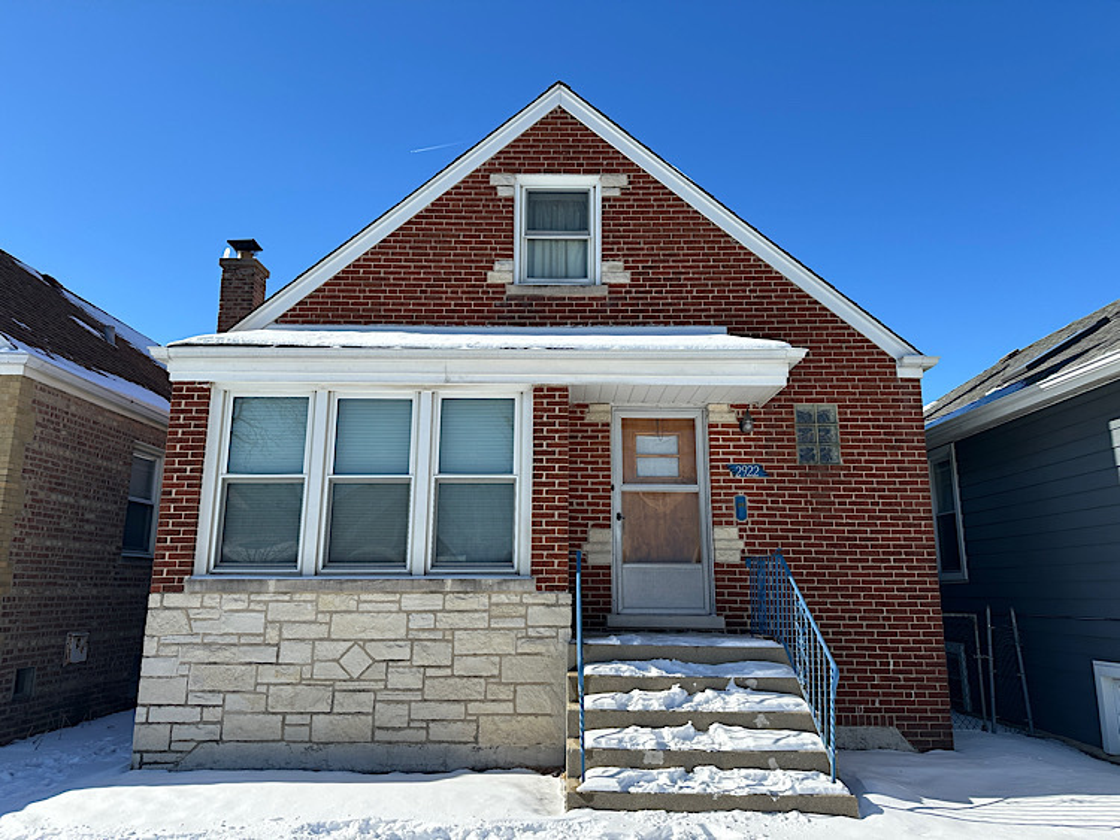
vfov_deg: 56.8
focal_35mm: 24
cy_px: 420
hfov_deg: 71.6
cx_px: 560
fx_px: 777
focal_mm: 6.86
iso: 80
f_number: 1.78
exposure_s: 1/4348
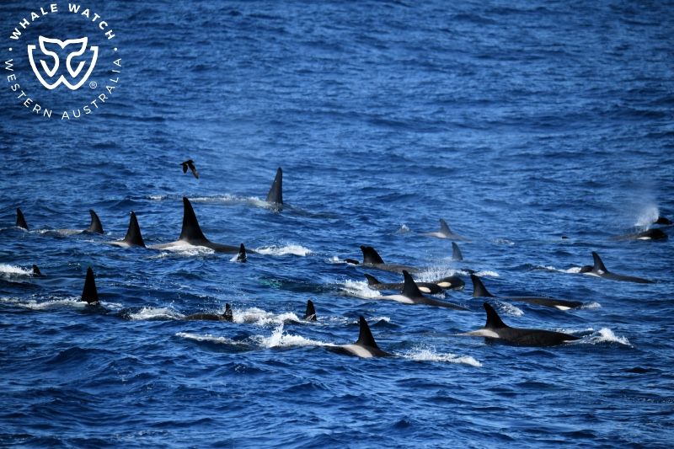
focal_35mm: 420
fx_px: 7861
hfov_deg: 4.9
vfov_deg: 3.3
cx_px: 337
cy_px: 224
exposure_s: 1/8000
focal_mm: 420
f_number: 6
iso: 1600
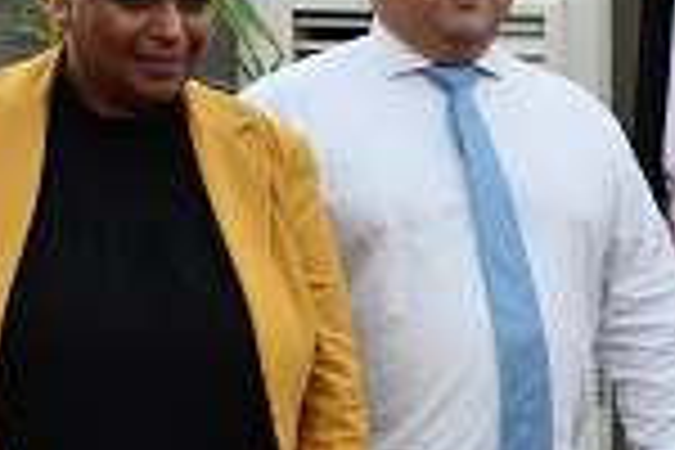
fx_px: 3150
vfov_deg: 8.1
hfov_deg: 11.9
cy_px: 472
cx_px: 837
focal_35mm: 168
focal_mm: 28
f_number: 5
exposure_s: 1/100
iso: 800
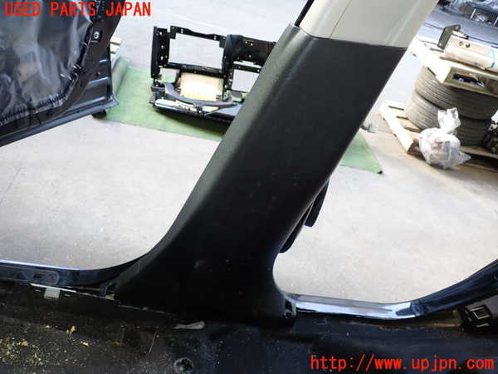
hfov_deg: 60.0
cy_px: 187
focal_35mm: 30
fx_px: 432
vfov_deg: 46.8
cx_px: 249
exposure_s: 1/40
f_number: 2.3
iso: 200
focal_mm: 5.4
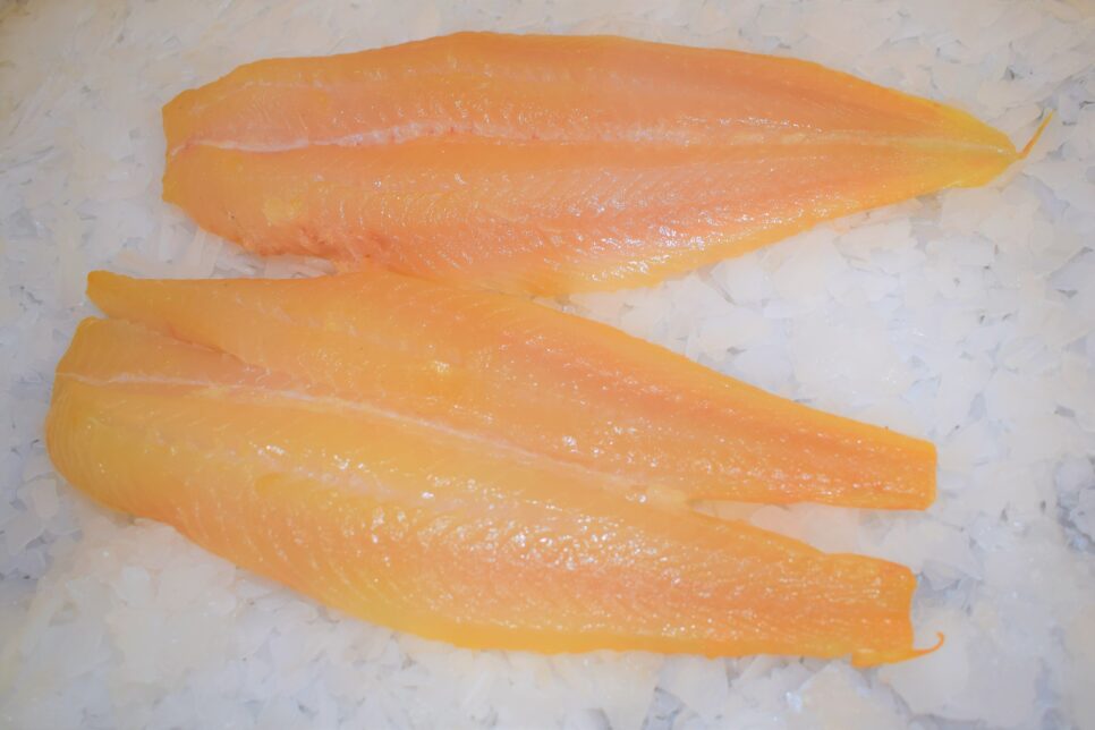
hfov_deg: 57.2
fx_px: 1004
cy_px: 365
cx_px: 548
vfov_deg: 40.0
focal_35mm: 33
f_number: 3.8
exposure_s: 1/60
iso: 100
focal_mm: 22
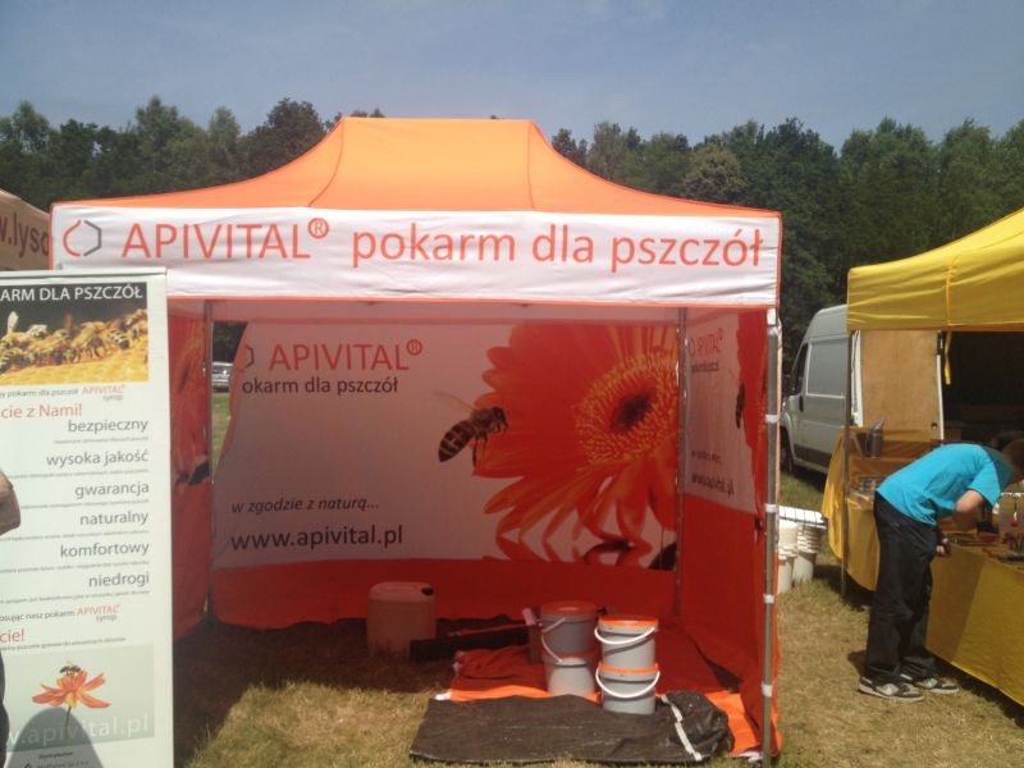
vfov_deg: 40.7
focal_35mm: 35
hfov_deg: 52.6
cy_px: 384
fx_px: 1035
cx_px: 512
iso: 50
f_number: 2.4
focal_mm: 4.28
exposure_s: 1/2907
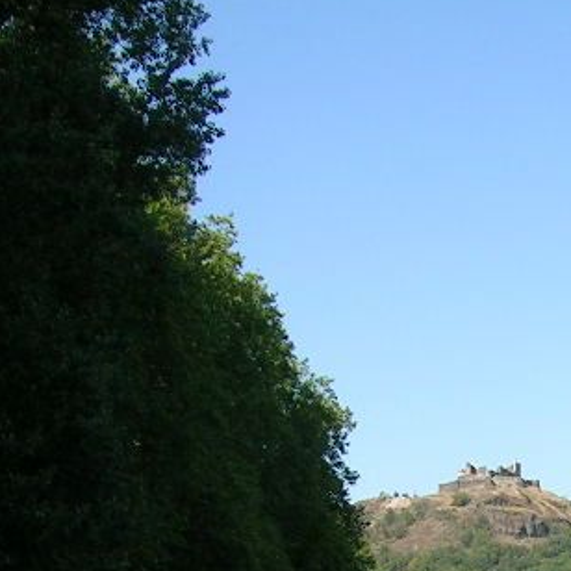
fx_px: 1922
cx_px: 766
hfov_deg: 15.9
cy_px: 677
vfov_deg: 16.2
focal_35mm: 103
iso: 50
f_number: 4.8
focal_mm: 5.4
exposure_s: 1/294
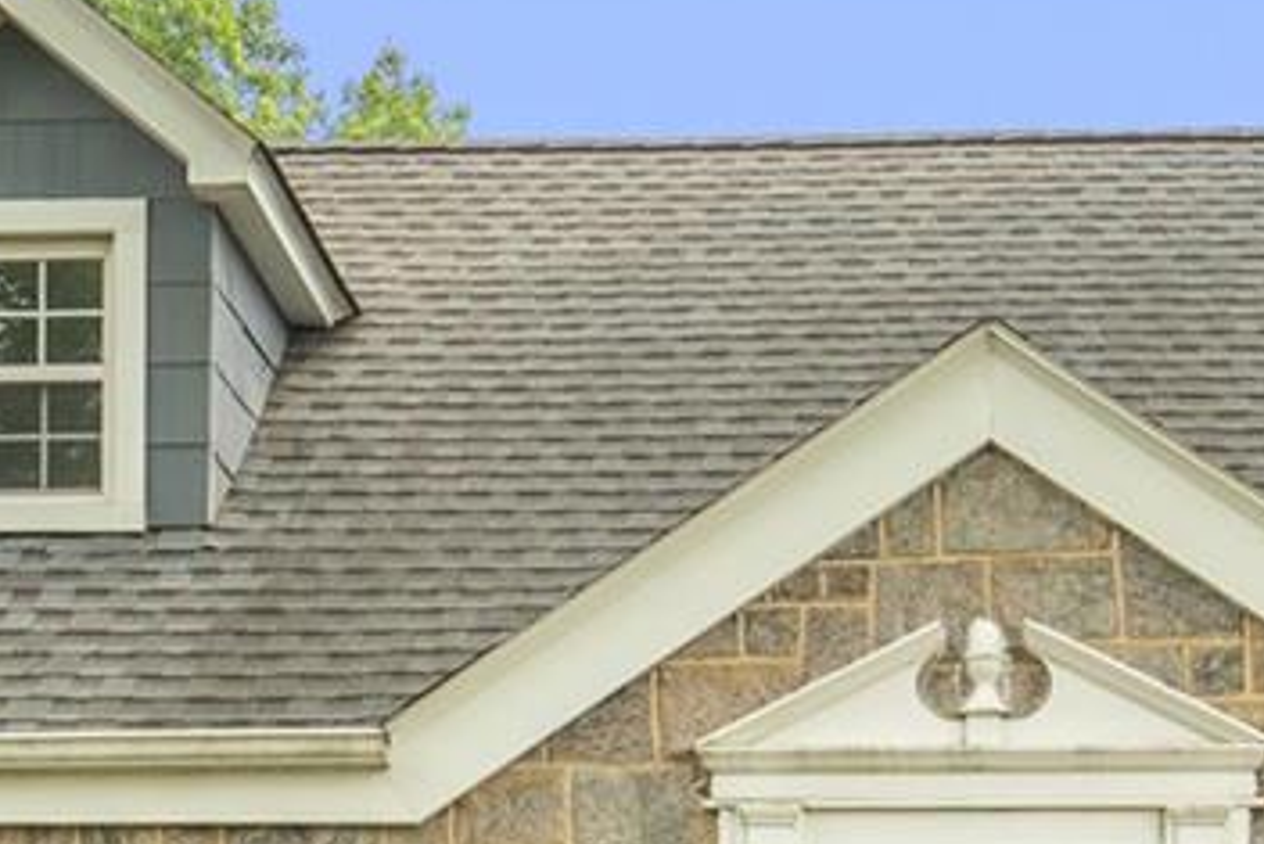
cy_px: 1478
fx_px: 3267
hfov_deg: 21.7
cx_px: 937
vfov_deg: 13.4
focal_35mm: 93
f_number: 5.6
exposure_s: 1/200
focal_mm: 16
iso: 200
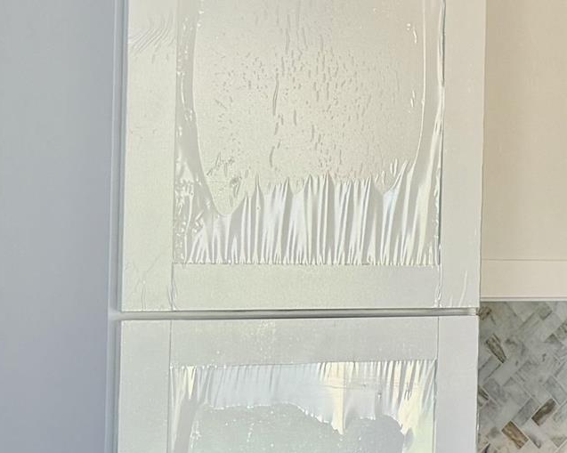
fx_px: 1895
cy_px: 228
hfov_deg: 15.4
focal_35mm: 113
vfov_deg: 13.6
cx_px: 916
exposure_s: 1/121
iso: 100
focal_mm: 6.76
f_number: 1.78
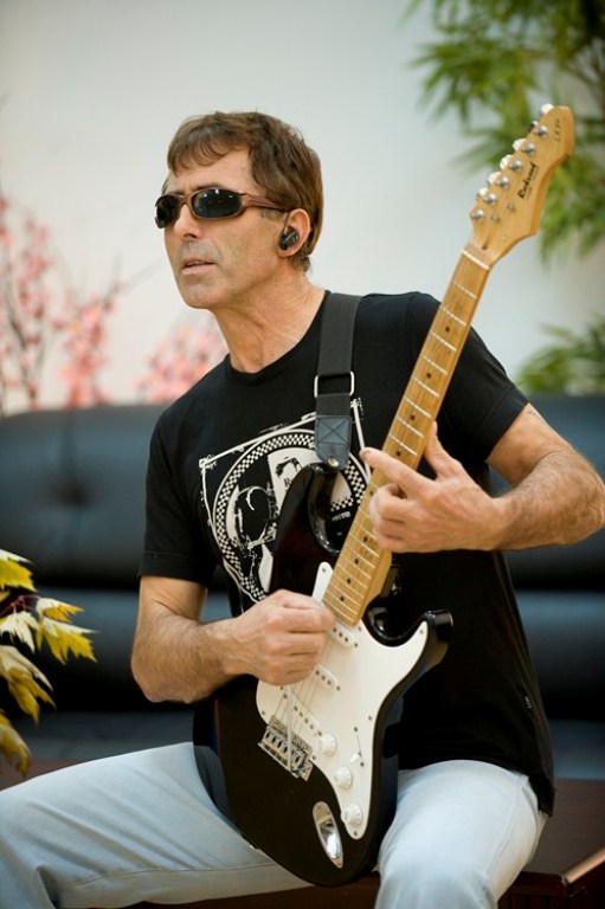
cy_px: 454
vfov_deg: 13.3
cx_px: 302
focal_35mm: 155
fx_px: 3912
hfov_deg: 8.8
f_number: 2.8
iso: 800
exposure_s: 1/80
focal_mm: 155
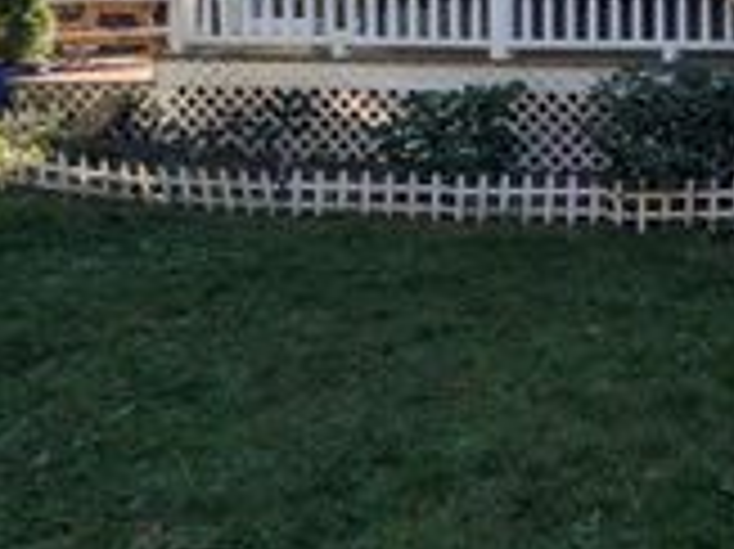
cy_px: -2
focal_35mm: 43
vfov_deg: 31.1
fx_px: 911
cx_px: 1045
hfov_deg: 30.1
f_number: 2.2
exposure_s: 1/1058
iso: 36
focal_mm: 1.83
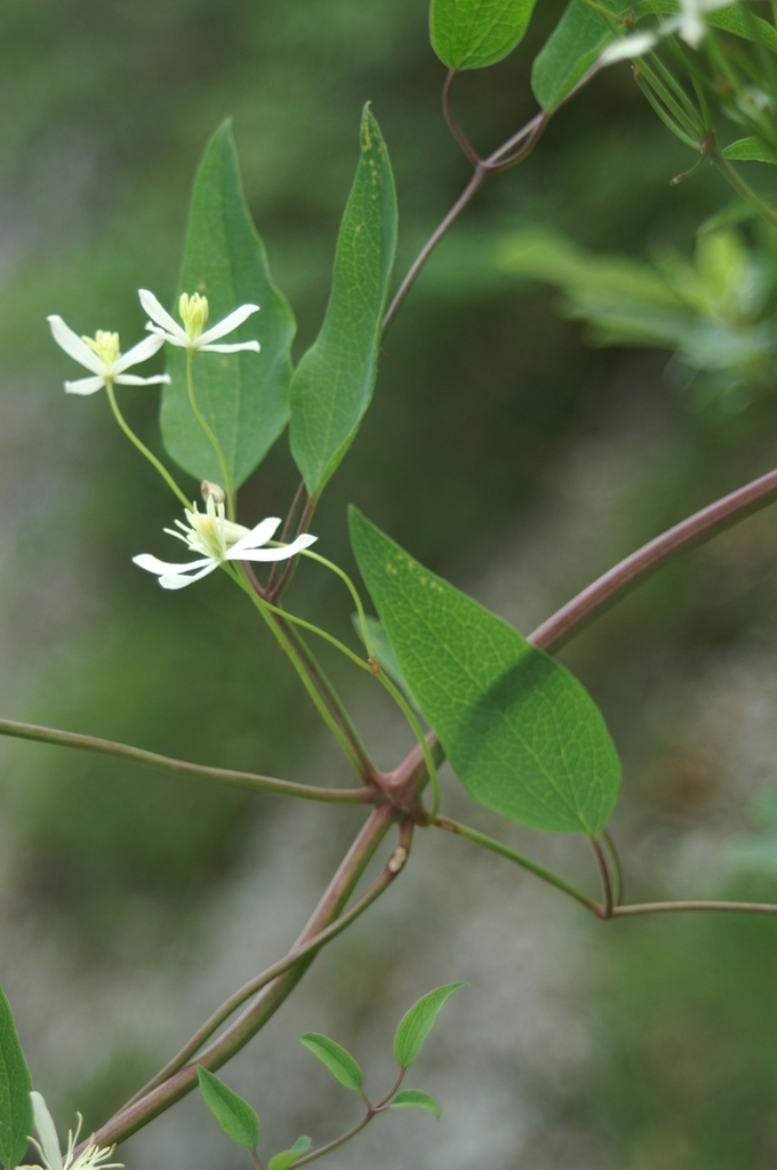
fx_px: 3895
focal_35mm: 120
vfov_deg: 17.1
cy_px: 585
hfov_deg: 11.4
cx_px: 388
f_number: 5.6
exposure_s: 1/50
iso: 100
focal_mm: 80
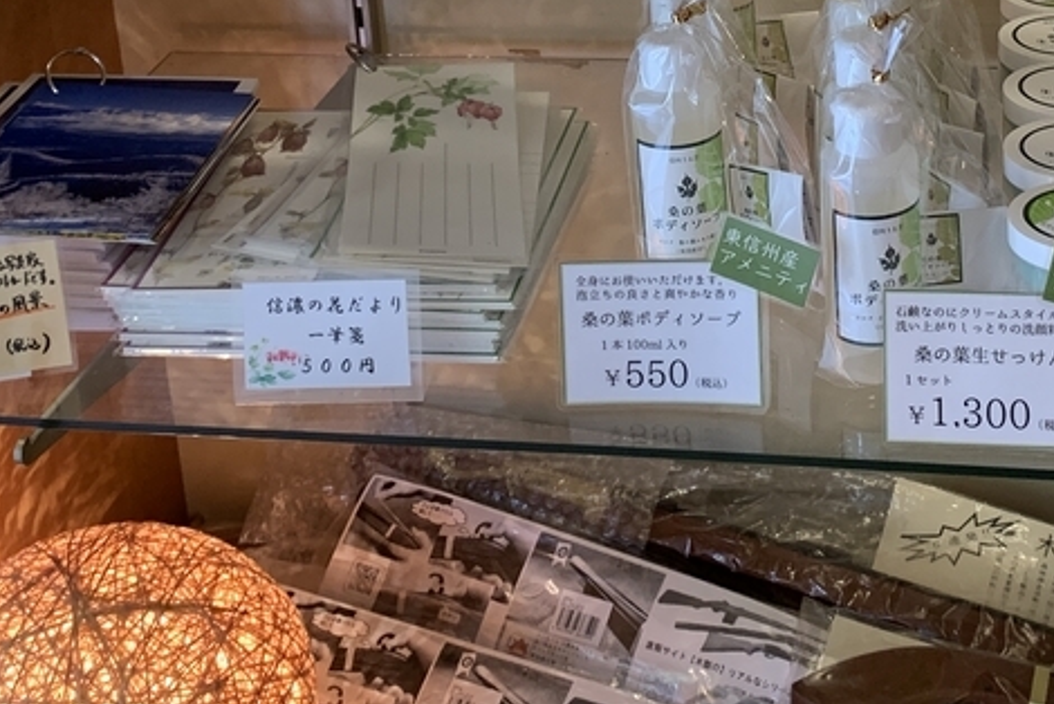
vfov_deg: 18.9
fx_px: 2021
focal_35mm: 69
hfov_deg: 29.0
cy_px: -85
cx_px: 695
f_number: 1.8
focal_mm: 4.25
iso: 160
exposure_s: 1/60
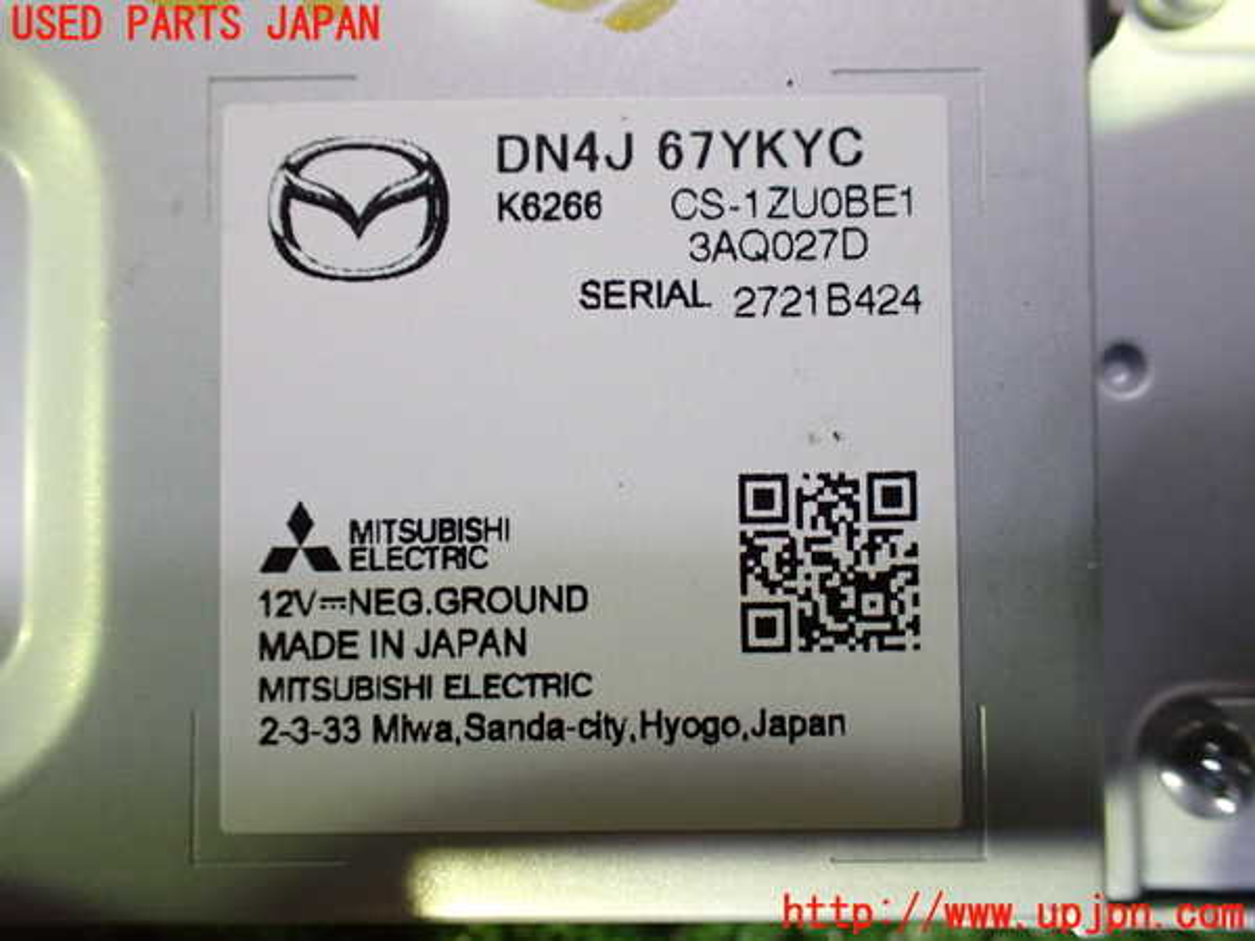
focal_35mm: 30
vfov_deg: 46.8
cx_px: 628
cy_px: 470
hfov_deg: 60.0
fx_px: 1088
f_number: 2.3
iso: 800
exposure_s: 1/30
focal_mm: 5.4
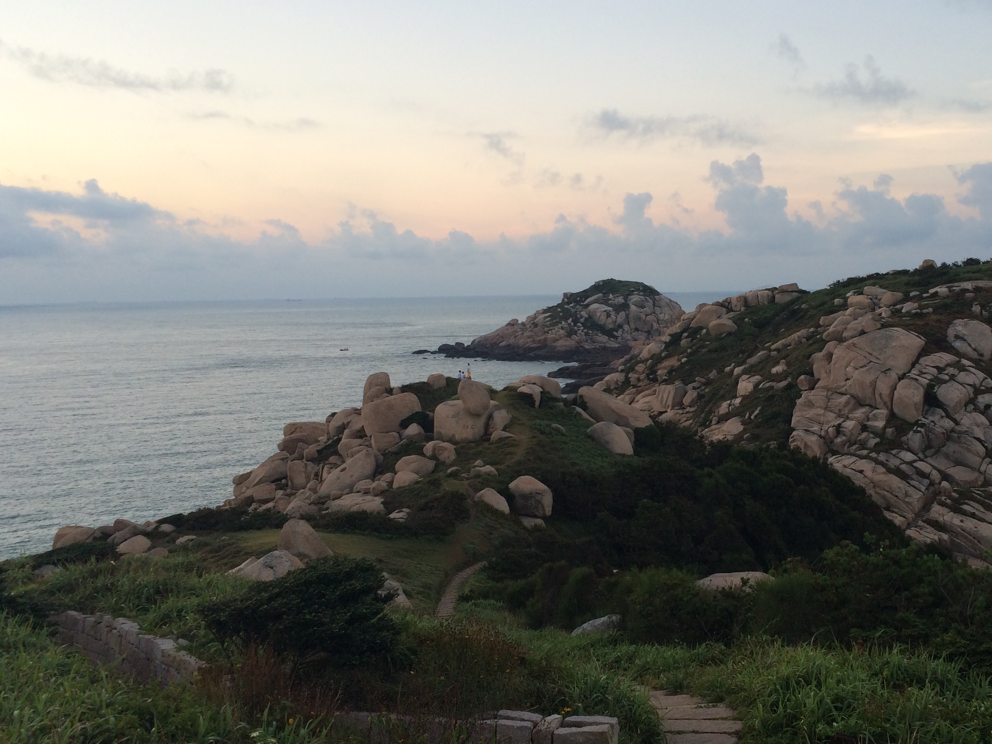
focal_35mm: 40
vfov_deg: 36.0
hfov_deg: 46.2
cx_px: 652
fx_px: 1146
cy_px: 376
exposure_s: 1/120
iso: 40
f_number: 2.2
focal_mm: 4.12
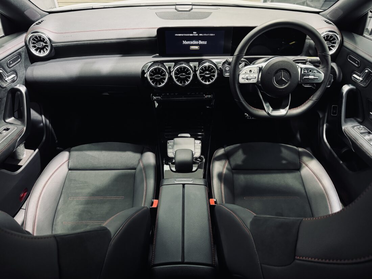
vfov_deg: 56.8
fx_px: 258
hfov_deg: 71.6
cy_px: 140
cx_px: 186
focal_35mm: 24
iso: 1000
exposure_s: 1/33
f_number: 1.78
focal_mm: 6.86
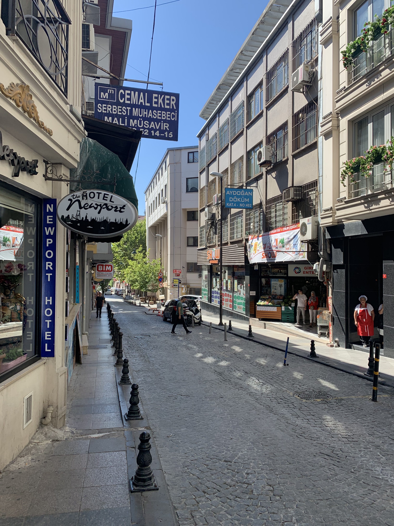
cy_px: 263
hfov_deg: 53.1
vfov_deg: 67.3
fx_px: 395
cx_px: 197
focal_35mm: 26
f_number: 1.8
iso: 25
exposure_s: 1/871
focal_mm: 4.25
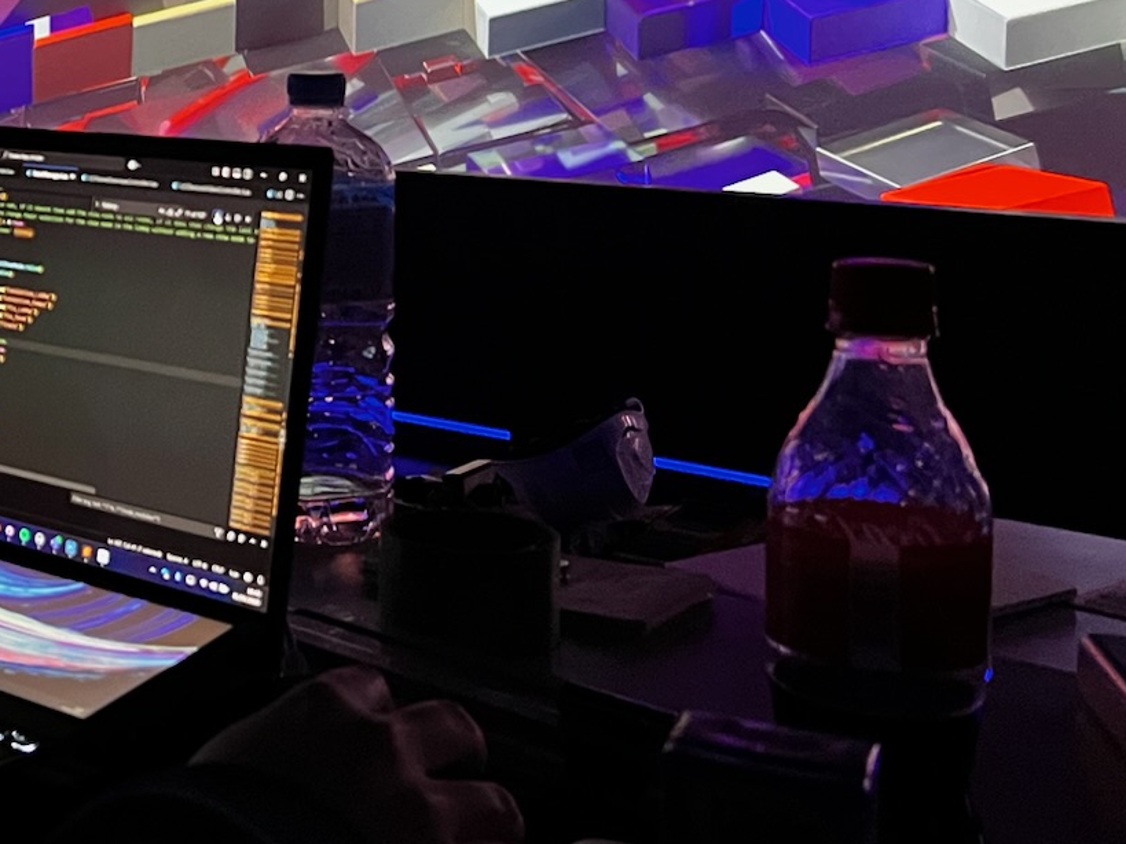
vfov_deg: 22.1
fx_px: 2114
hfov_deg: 26.3
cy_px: 95
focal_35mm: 65
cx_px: -257
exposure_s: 1/60
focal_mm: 5.7
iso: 500
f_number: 1.5
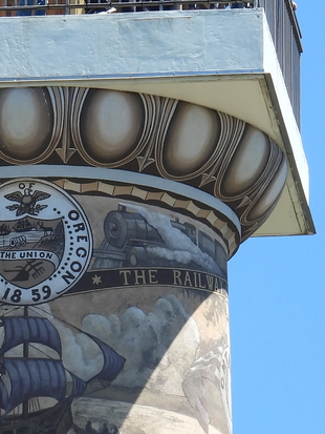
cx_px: 67
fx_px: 11623
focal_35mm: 929
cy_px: 245
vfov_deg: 2.1
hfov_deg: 1.6
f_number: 5
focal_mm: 53.5
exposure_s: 1/320
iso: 100
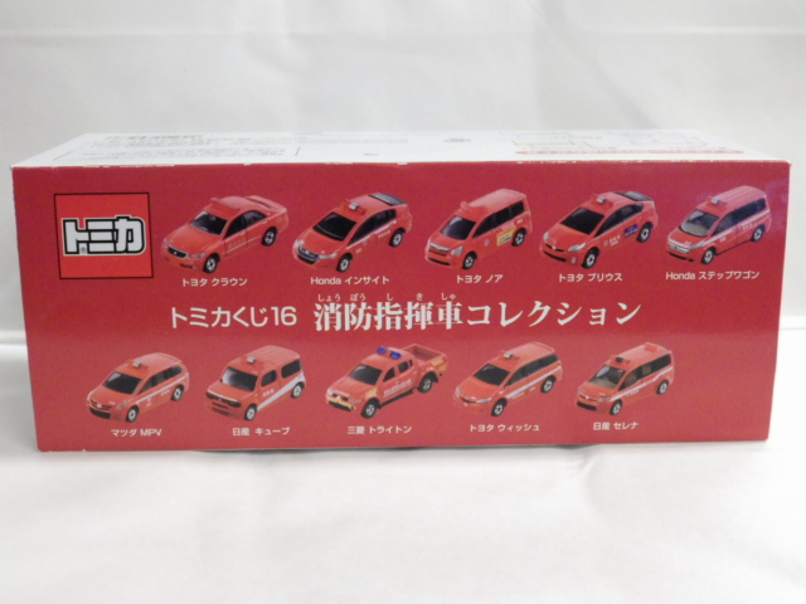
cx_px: 403
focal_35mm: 50
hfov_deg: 38.2
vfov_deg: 29.1
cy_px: 302
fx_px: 1164
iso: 800
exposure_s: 1/60
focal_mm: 9
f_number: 3.8
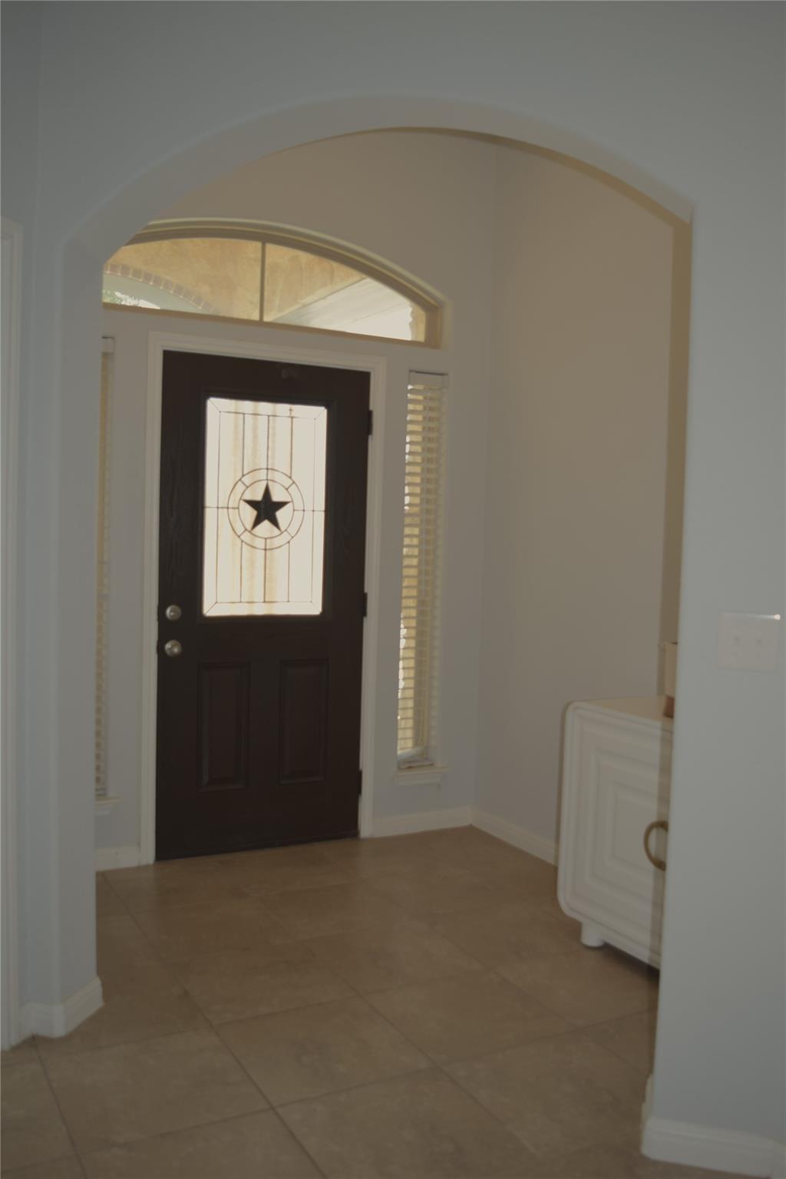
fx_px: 1032
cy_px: 590
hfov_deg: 41.7
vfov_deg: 59.5
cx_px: 393
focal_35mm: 32
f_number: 3.8
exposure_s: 1/80
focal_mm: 21
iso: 100
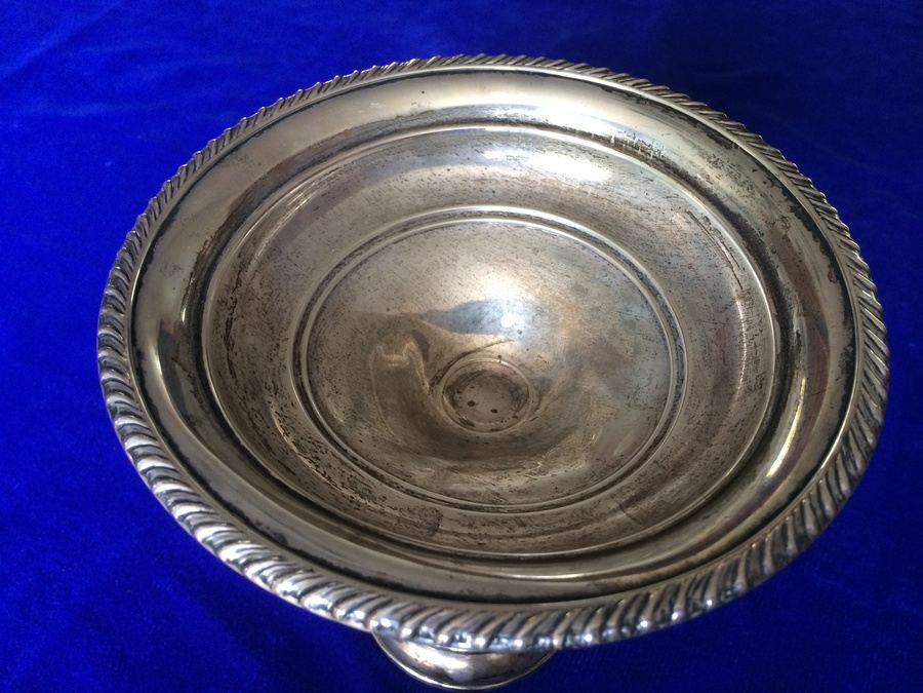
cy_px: 346
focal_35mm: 30
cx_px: 462
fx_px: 800
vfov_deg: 46.8
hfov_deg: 60.0
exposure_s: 1/30
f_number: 2.2
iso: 125
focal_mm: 4.12
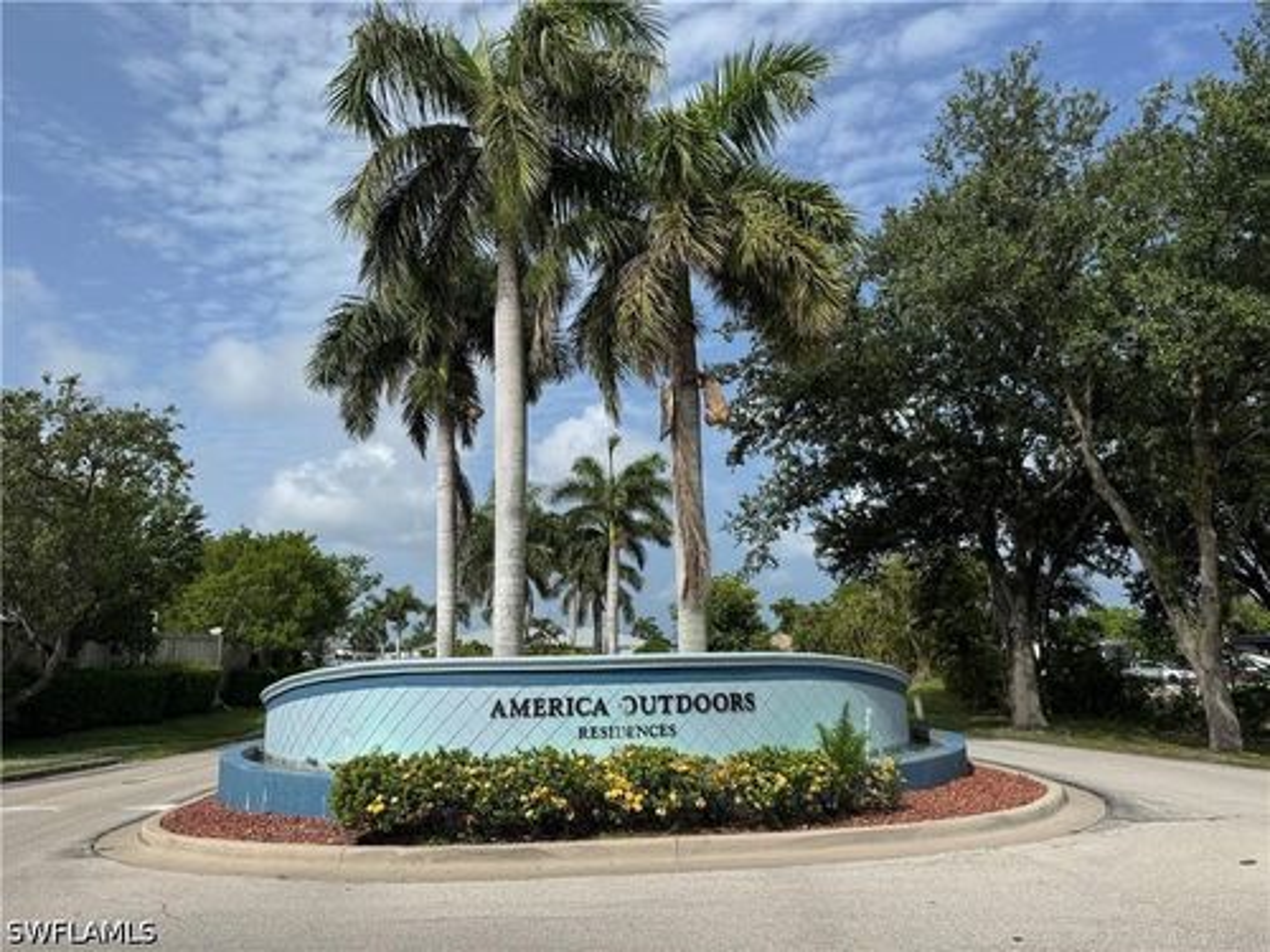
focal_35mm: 24
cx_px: 635
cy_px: 476
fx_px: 881
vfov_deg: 56.8
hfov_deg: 71.6
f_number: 1.78
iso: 80
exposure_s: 1/5814
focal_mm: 6.76
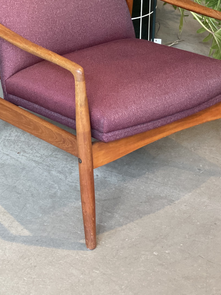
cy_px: 32
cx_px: 92
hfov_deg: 15.2
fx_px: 826
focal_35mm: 97
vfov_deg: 19.9
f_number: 2
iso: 160
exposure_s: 1/33
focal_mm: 6
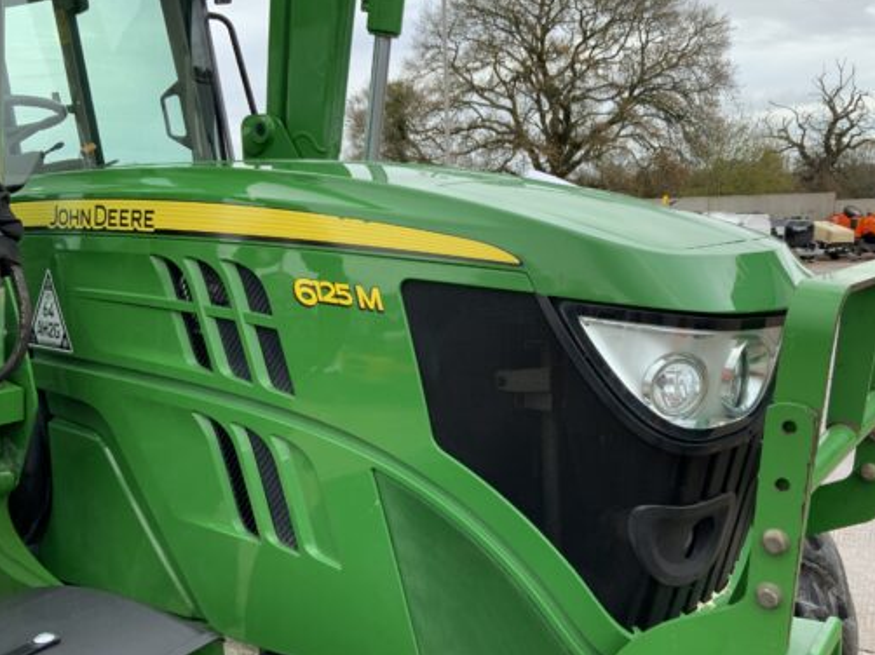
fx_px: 935
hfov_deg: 50.1
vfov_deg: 38.5
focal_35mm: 37
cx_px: 485
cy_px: 380
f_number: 1.8
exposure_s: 1/122
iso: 20
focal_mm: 3
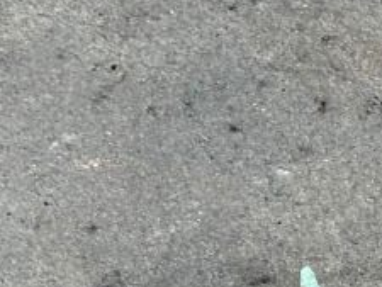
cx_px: 394
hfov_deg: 7.7
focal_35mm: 256
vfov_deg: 5.6
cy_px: 669
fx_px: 2827
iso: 64
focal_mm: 6.86
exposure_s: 1/729
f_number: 1.78
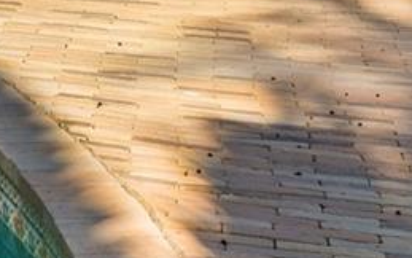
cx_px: -313
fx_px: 1696
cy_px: -424
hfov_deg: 12.7
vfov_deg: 7.9
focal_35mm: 151
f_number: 11
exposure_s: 1/80
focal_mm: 24
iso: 100
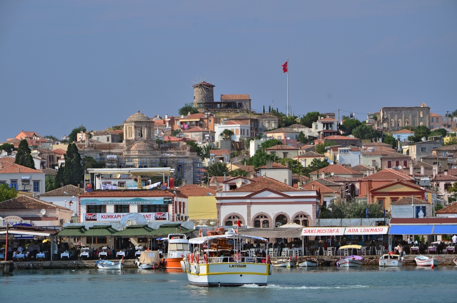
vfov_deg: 8.7
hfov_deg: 13.1
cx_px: 228
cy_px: 152
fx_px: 1995
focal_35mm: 158
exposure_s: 1/400
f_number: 11
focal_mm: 105
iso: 140
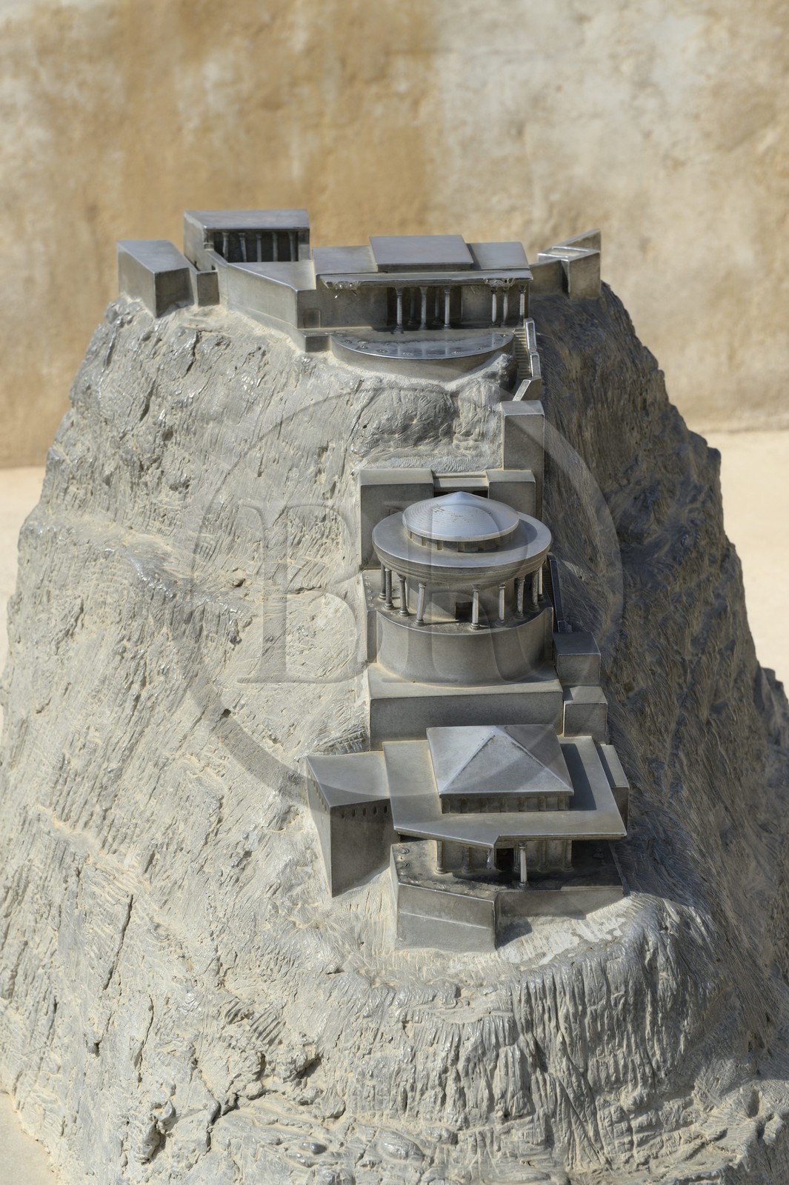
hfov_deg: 20.6
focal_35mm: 66
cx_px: 394
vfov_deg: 30.5
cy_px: 592
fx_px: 2172
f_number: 10
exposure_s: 1/250
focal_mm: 66
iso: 100
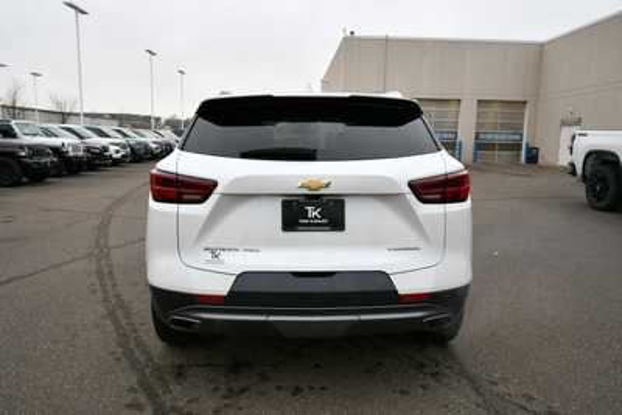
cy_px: 208
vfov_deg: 43.6
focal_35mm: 30
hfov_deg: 61.9
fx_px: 518
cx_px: 311
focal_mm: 20
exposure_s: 1/250
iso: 200
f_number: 6.3
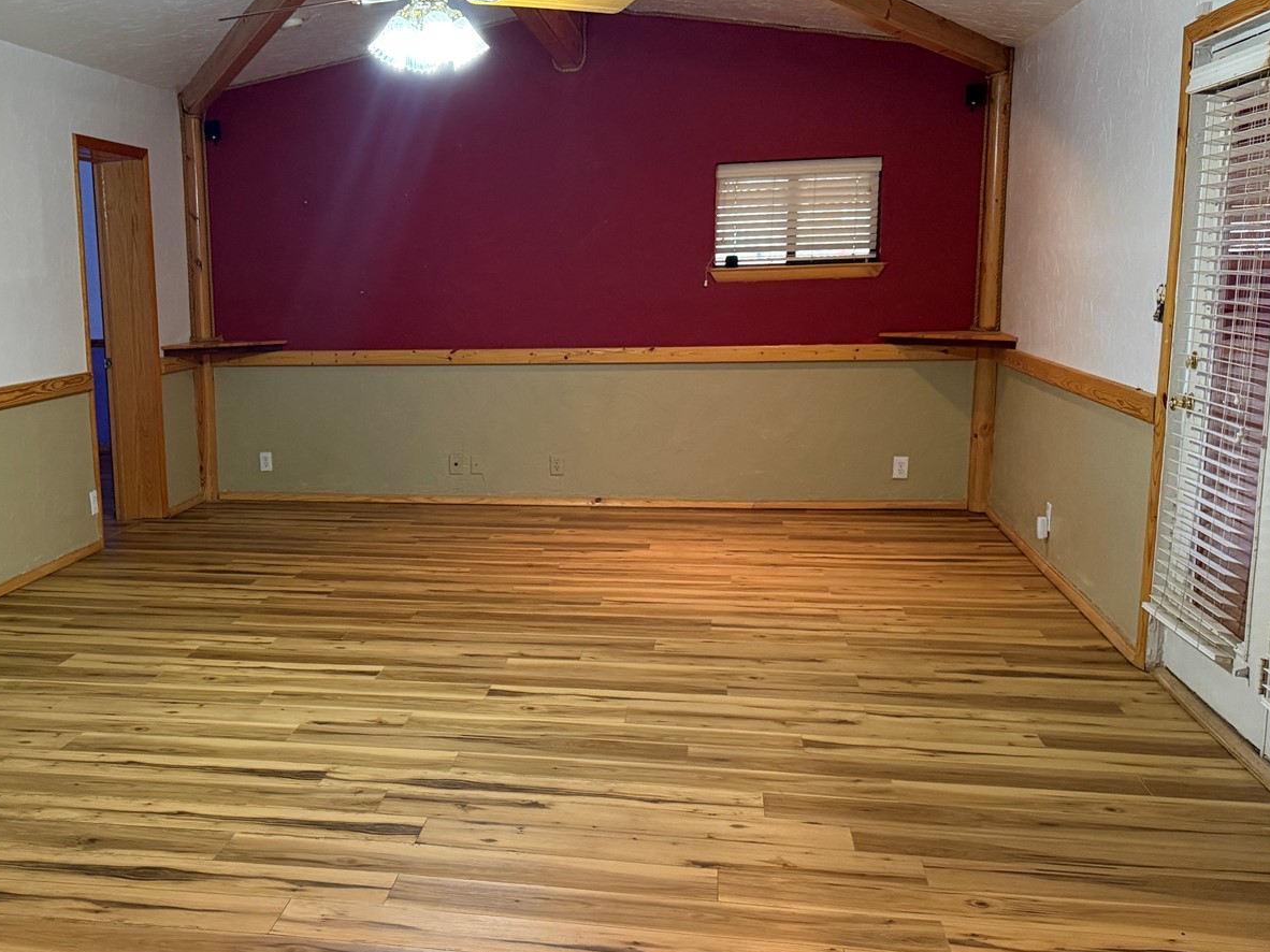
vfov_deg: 36.8
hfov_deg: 46.7
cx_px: 369
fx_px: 1431
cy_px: 521
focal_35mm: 39
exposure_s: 1/60
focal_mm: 6.76
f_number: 1.78
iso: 640
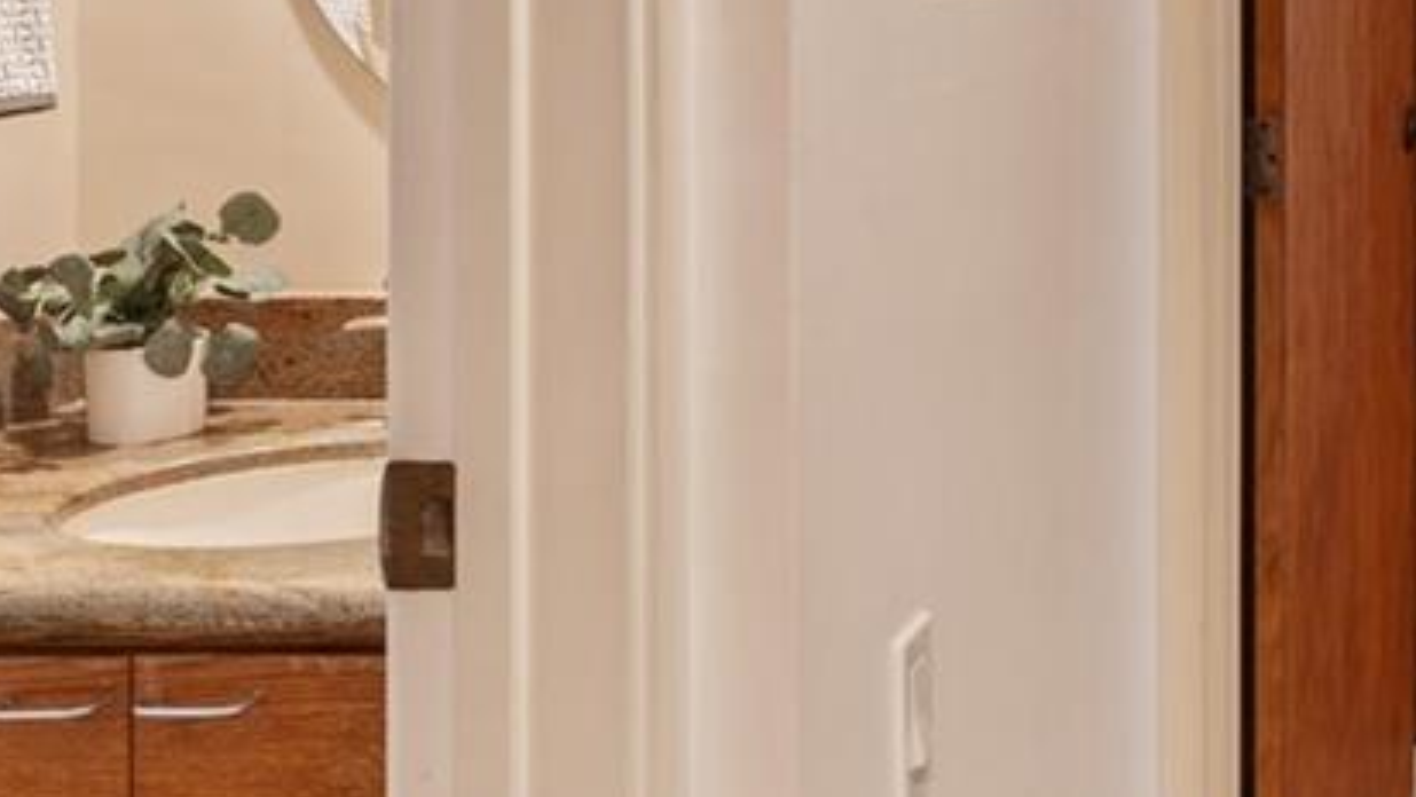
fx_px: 2141
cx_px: 1629
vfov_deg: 20.2
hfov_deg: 31.6
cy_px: -76
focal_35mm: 57
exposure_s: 1/3
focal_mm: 14
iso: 400
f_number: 9
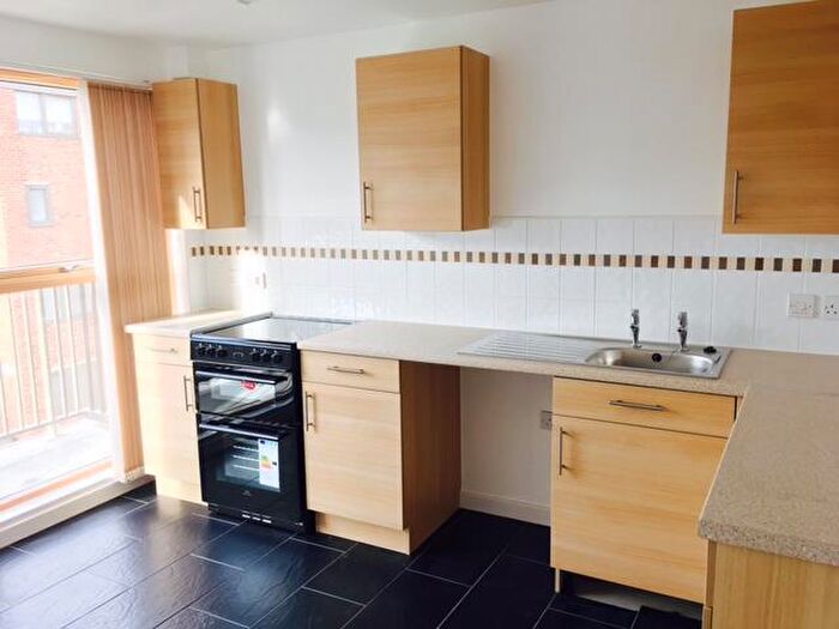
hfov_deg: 61.7
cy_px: 314
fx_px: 703
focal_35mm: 29
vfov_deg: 48.2
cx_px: 420
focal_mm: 4.15
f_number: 2.2
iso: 25
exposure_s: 1/50
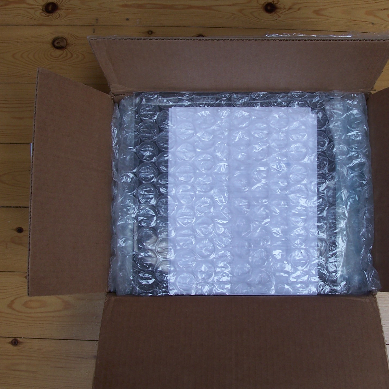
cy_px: 198
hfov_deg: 38.1
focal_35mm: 44
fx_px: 559
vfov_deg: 38.3
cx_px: 239
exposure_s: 1/45
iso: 80
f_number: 2.8
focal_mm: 6
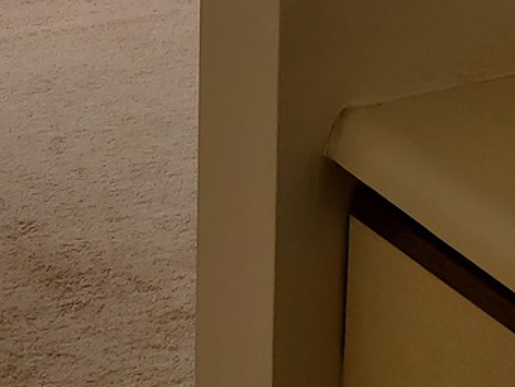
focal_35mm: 109
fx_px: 1623
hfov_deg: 18.0
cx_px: 165
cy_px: -382
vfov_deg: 12.1
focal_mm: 4.3
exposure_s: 1/229
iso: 50
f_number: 2.4
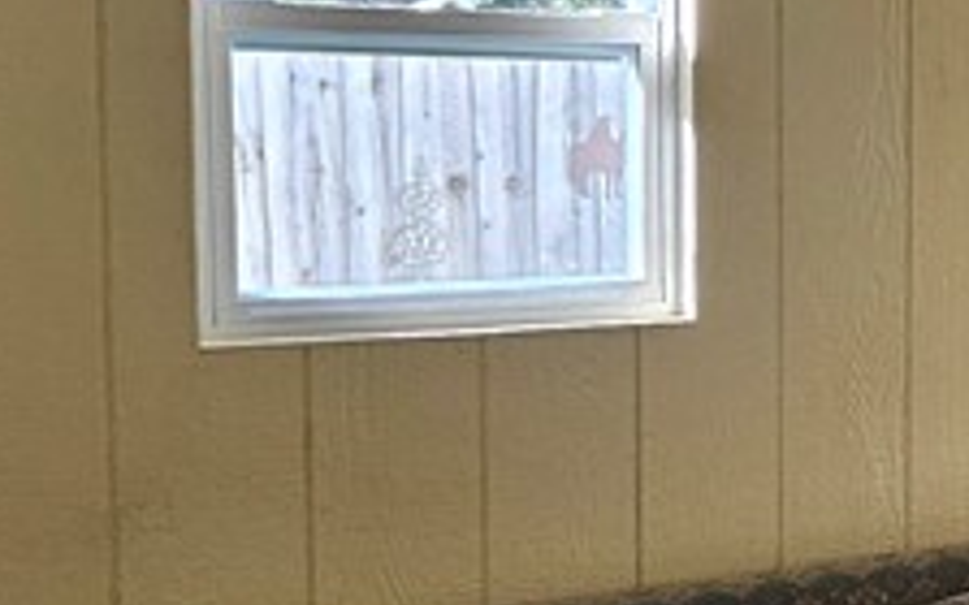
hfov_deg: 21.0
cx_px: 1774
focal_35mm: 63
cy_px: 229
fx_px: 1664
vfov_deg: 20.6
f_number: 2.2
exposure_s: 1/77.5
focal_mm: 1.74
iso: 64
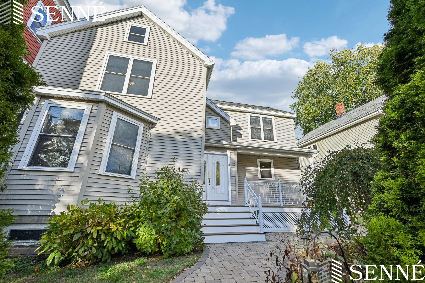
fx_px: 165
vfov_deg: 81.2
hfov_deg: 104.3
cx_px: 212
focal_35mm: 14
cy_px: 142
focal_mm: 14
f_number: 8
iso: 400
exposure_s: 1/800
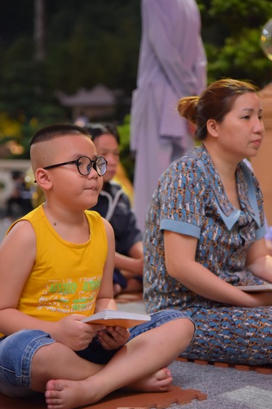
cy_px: 206
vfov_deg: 18.9
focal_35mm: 108
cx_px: 137
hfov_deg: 12.7
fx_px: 1225
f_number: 4
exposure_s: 1/80
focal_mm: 95
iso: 1600
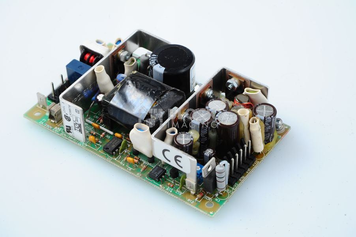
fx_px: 1186
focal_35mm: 120
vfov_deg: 11.4
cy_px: 118
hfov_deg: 17.1
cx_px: 178
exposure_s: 1/160
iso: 400
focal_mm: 120
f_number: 13
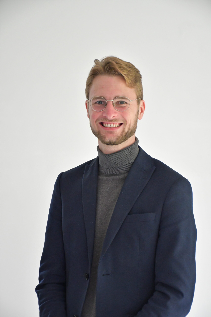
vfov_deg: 20.6
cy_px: 158
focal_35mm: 99
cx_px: 106
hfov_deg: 13.8
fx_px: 870
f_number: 5
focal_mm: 66
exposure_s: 1/200
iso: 3200
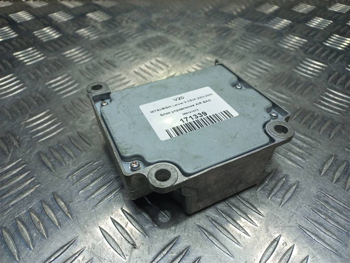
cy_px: 132
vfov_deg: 54.9
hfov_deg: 69.4
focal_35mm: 25
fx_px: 253
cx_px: 175
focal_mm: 4.6
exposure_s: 1/100
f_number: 1.8
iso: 32
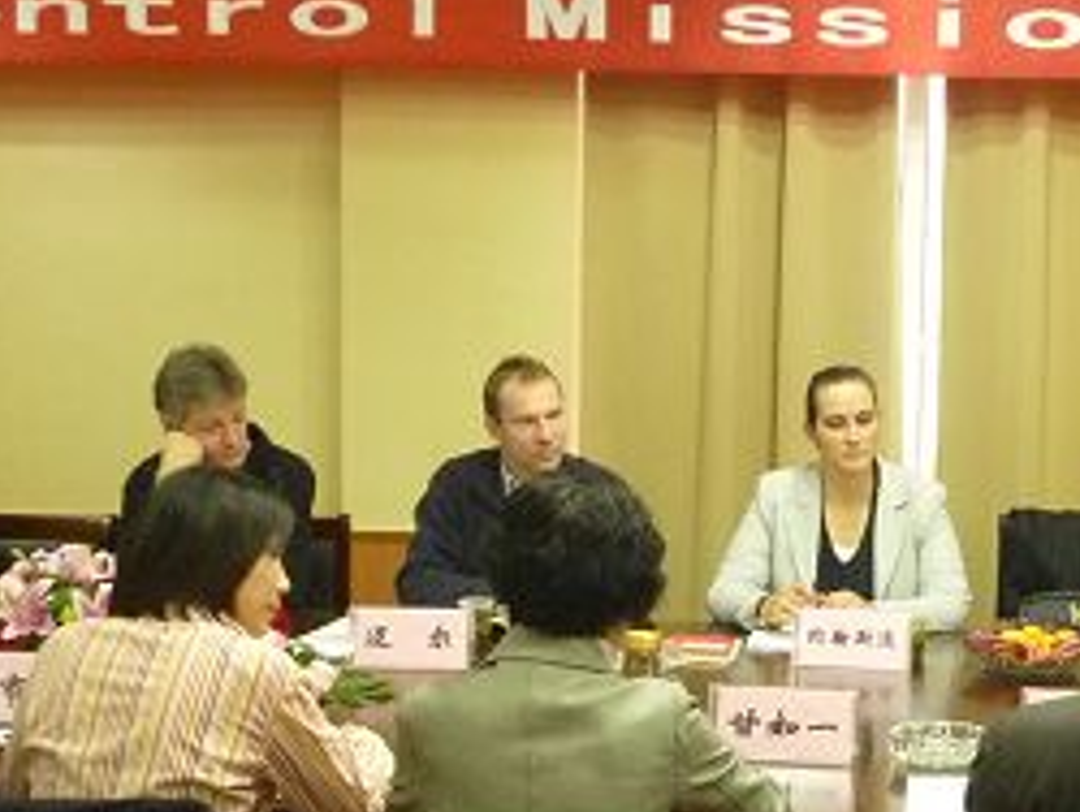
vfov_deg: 22.6
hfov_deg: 29.3
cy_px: 462
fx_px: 2030
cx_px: 829
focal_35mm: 65
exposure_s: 1/8
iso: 400
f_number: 3.3
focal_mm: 4.1
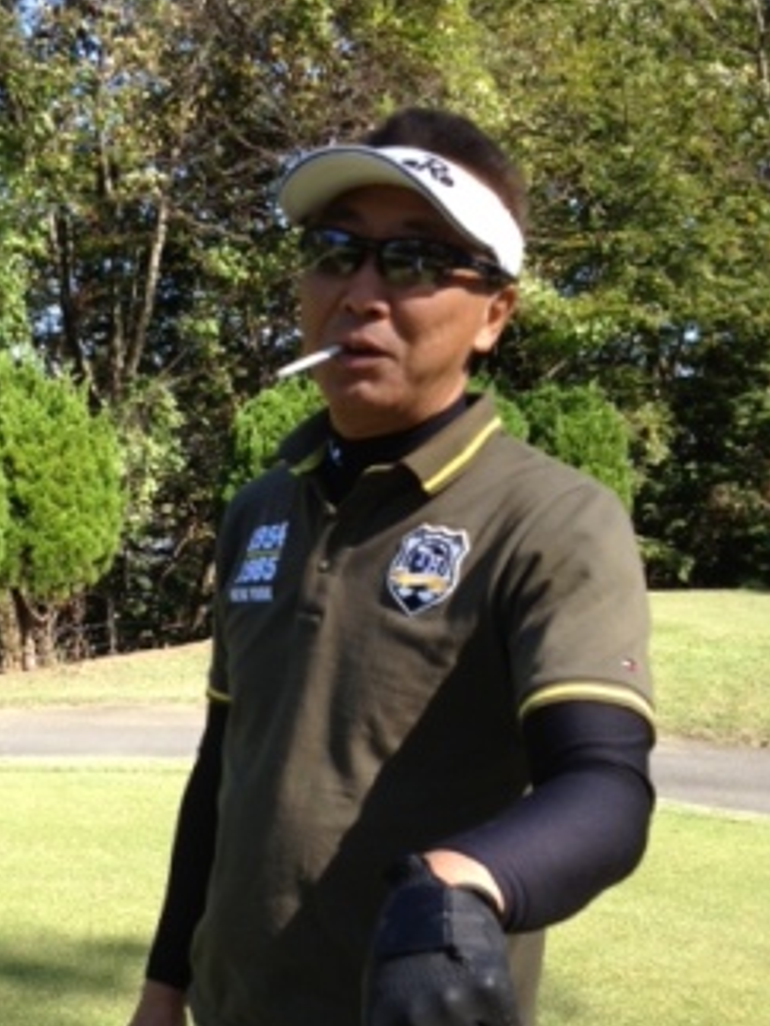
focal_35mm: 54
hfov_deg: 26.8
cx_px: 233
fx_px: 1602
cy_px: 684
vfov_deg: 35.2
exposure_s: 1/613
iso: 50
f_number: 2.4
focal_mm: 4.28
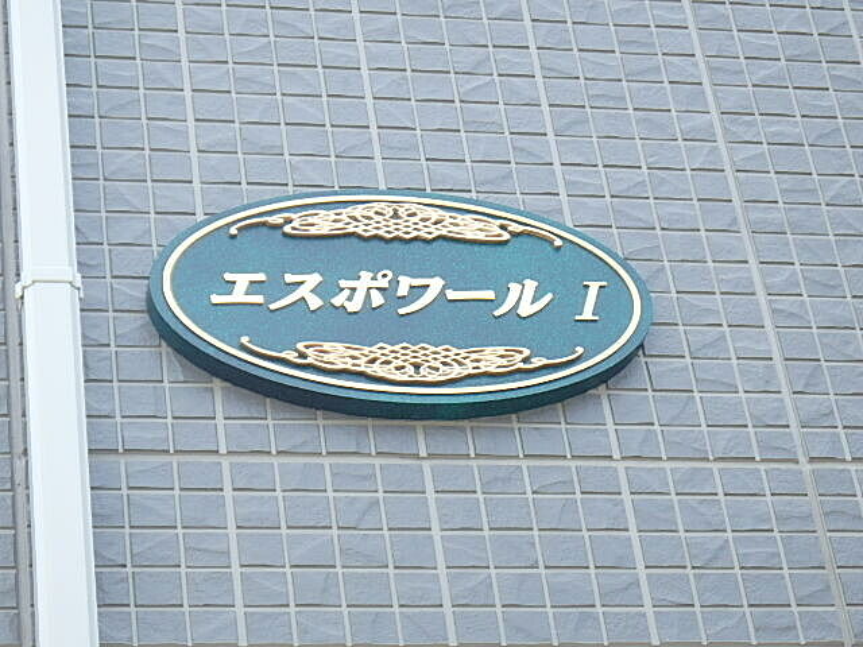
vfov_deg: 14.1
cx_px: 432
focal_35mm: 105
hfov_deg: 18.7
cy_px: 324
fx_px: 2618
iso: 160
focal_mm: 18.7
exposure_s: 1/125
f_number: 5.7
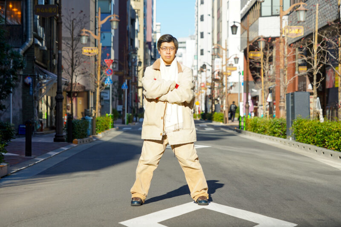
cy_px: 114
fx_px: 1089
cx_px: 170
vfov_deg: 11.9
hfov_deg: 17.8
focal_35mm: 115
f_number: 6.3
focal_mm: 115
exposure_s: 1/250
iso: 100
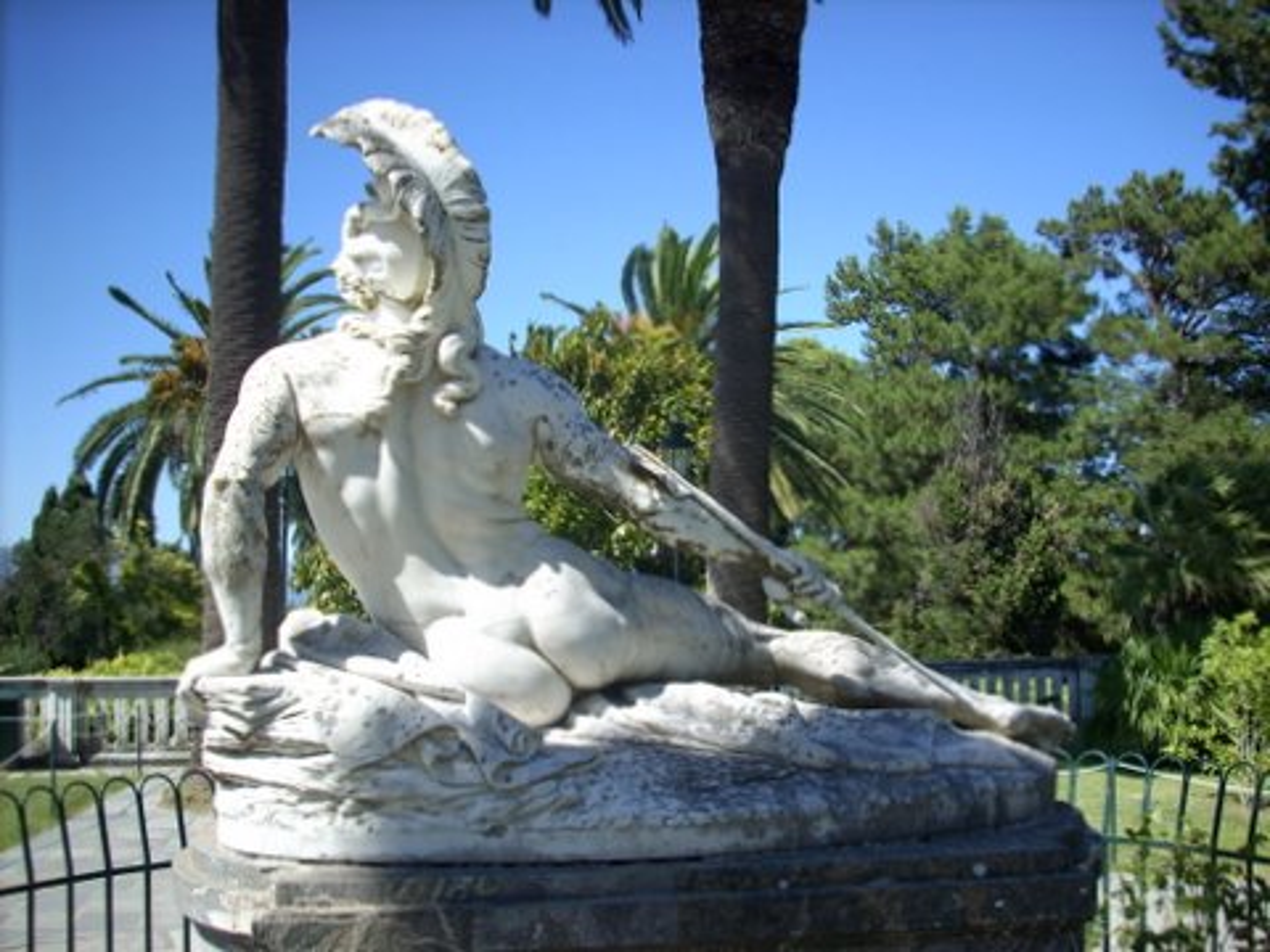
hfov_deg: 50.1
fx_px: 1357
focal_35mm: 37
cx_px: 635
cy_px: 476
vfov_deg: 38.7
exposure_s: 1/162
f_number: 5.6
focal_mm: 6.2
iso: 64
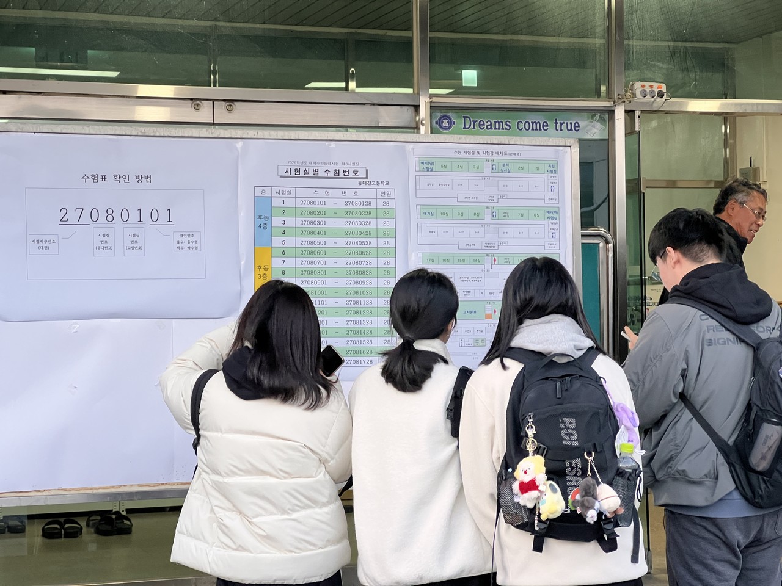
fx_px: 1739
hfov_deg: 25.3
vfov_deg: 19.1
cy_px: 293
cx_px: 391
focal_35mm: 77
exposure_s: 1/60
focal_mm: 9
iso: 160
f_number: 2.8
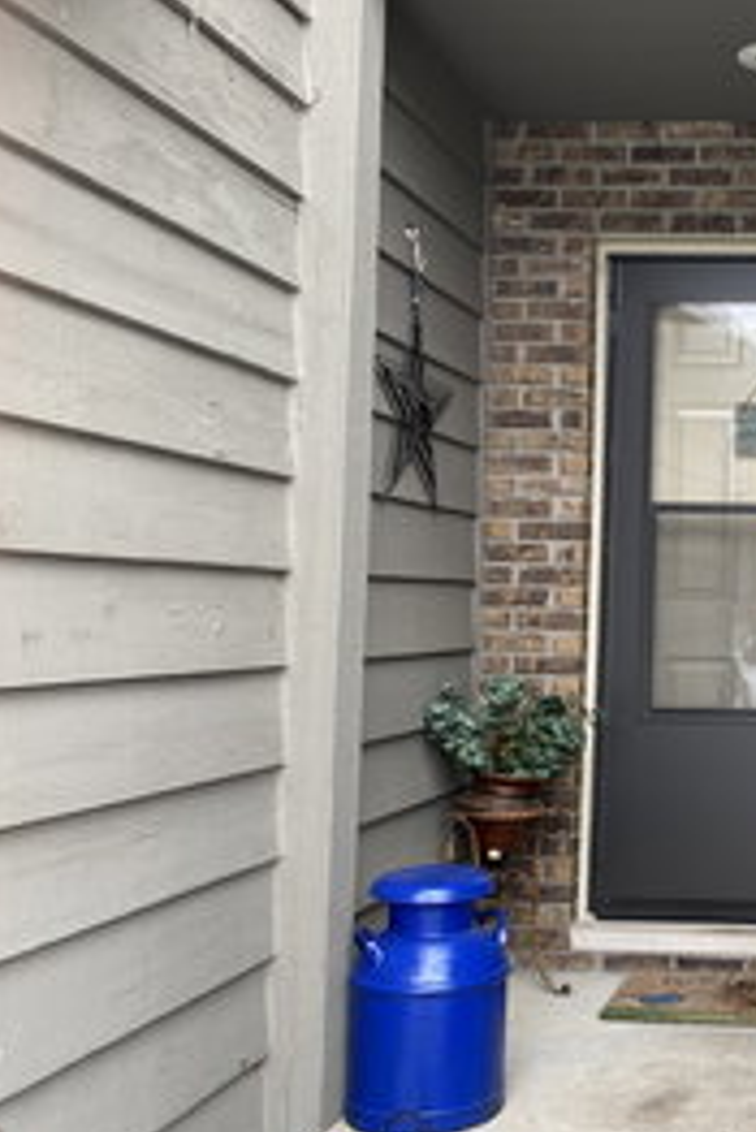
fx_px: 1384
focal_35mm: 44
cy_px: 536
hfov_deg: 27.8
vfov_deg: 44.5
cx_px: 840
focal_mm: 4.25
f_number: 1.8
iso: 40
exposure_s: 1/122
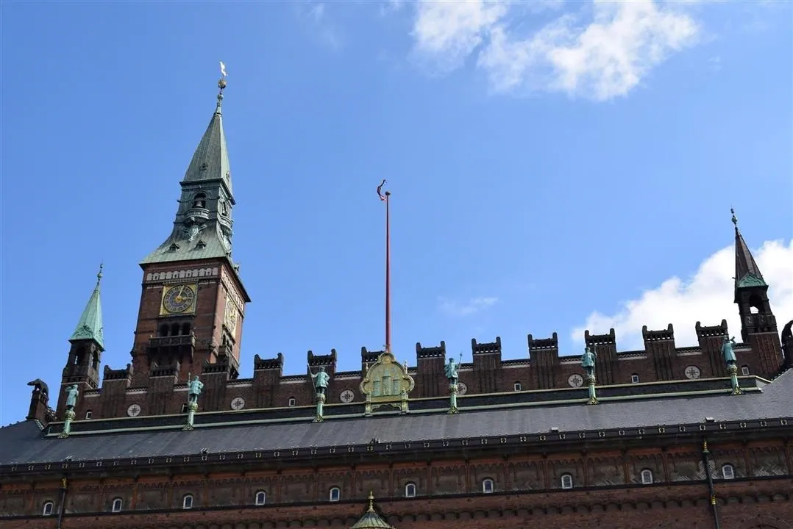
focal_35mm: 45
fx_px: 992
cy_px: 264
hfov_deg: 43.6
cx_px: 396
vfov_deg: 29.9
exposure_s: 1/400
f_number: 10
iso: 200
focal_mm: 30
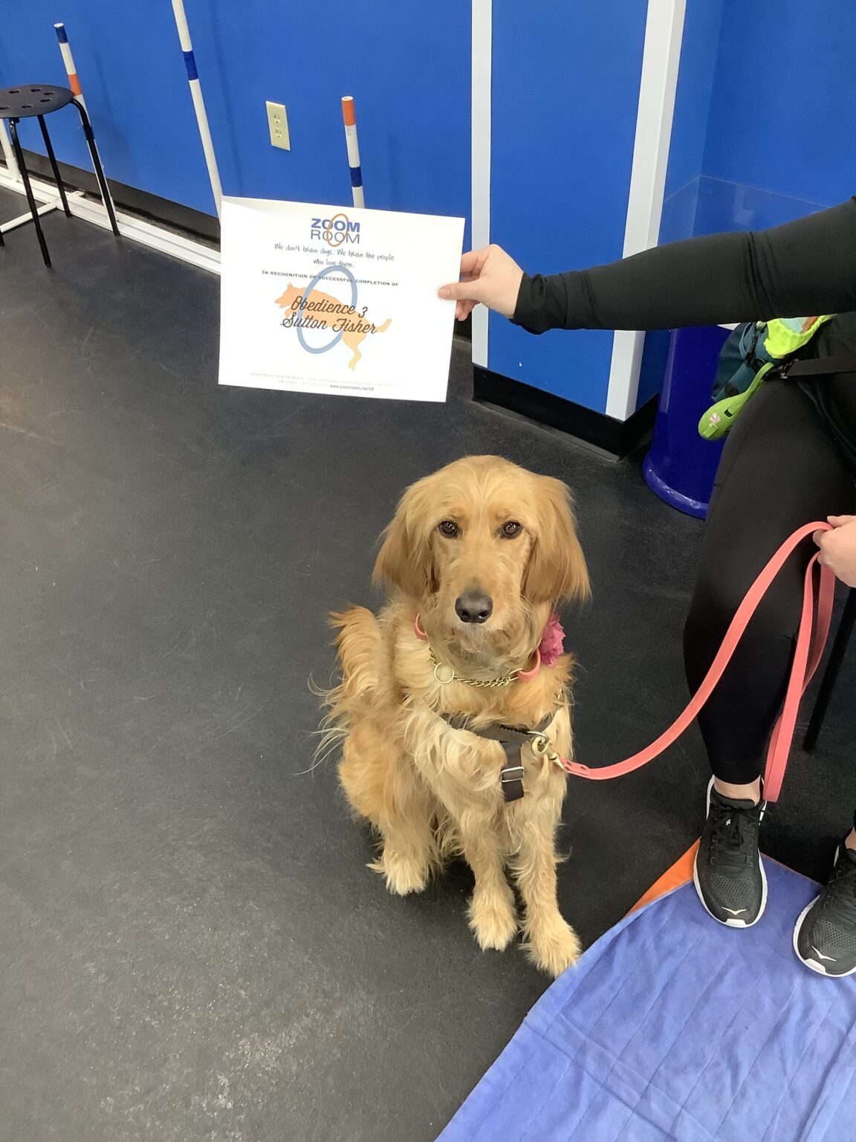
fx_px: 1022
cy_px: 571
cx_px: 428
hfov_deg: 45.4
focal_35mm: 31
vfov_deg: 58.4
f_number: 2.4
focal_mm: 3.3
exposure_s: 1/60
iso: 320
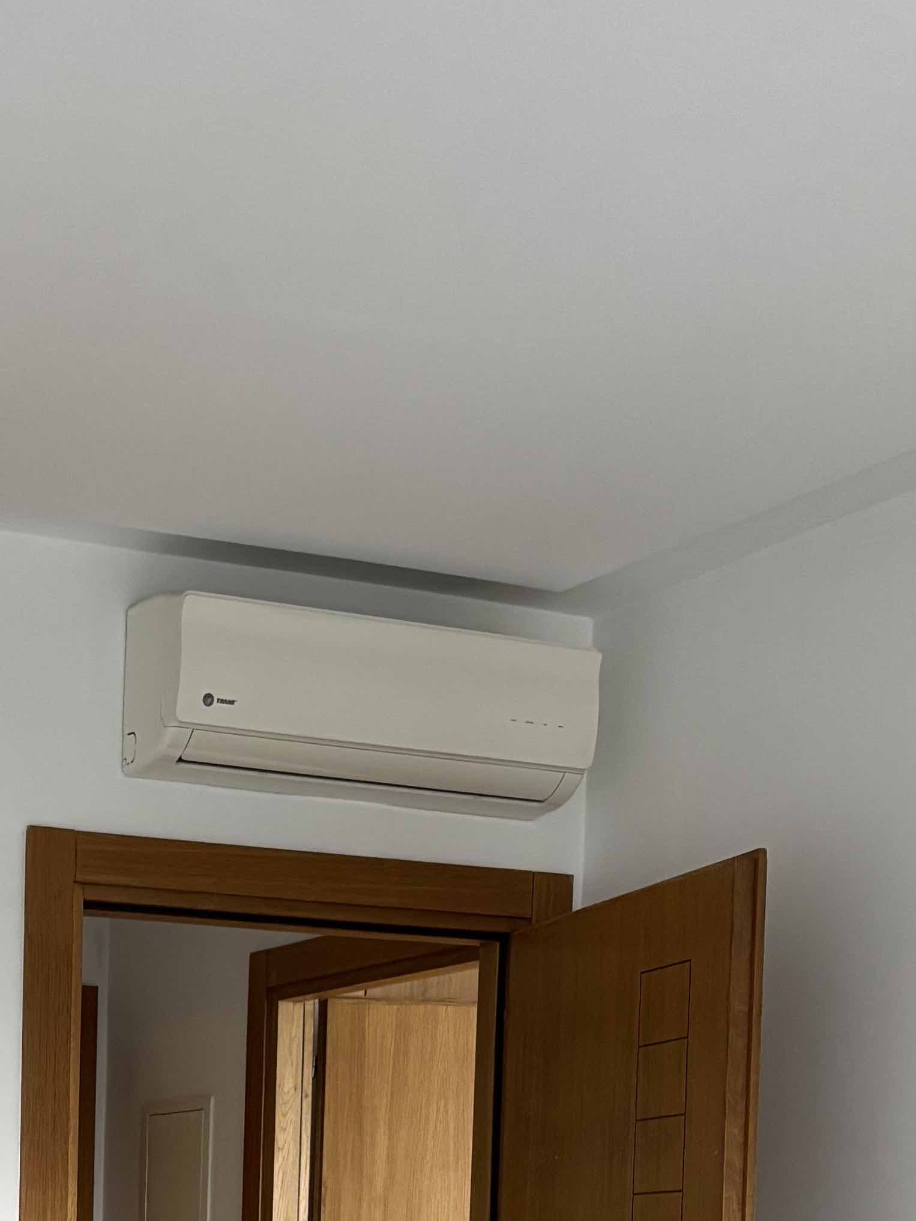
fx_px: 2575
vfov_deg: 24.5
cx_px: -1
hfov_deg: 19.6
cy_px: 1414
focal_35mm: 73
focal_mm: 5.96
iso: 250
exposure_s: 1/50
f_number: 1.6
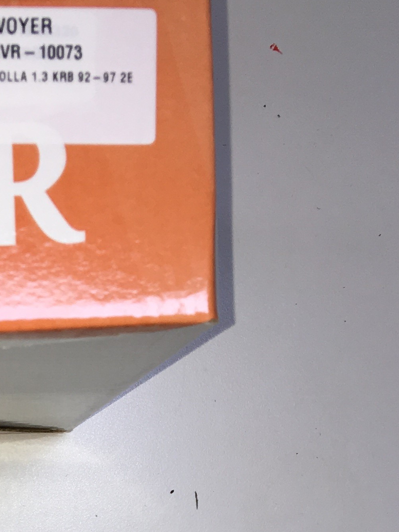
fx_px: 1337
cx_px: -141
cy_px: 688
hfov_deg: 16.0
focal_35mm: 87
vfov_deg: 20.6
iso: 25
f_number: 2.2
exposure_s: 1/45
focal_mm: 4.15
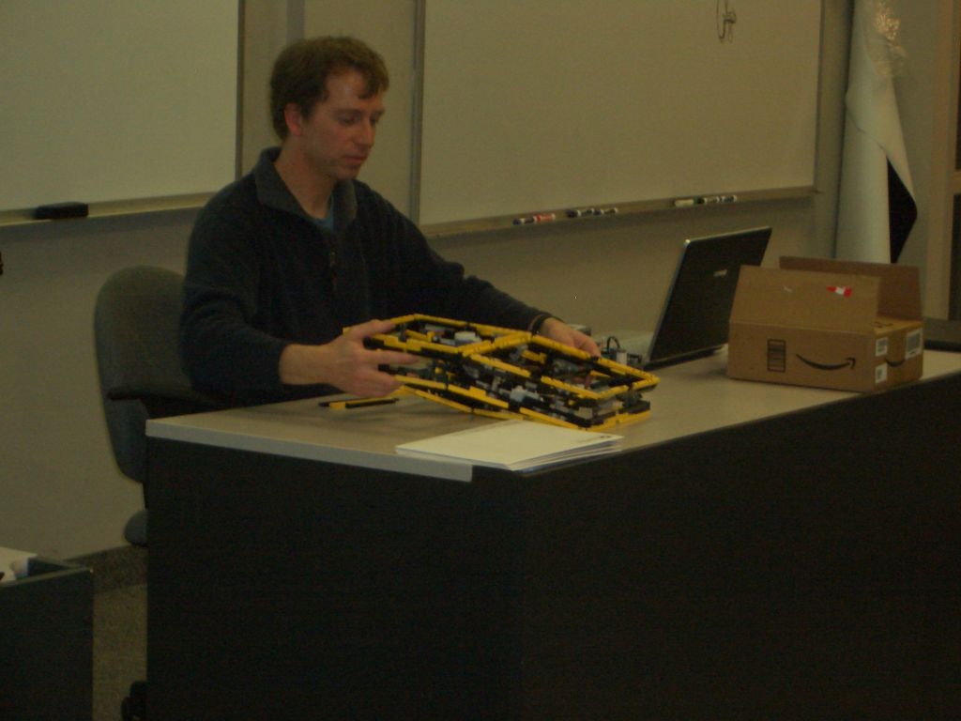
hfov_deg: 18.7
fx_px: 2915
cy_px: 360
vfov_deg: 14.1
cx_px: 480
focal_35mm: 105
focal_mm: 17.4
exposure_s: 1/60
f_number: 4.8
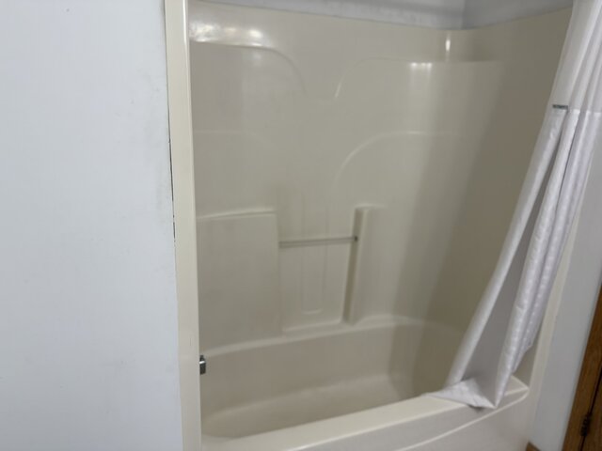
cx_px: 301
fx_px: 417
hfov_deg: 71.6
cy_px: 226
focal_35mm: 24
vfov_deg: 56.8
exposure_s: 1/120
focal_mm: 6.76
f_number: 1.78
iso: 80
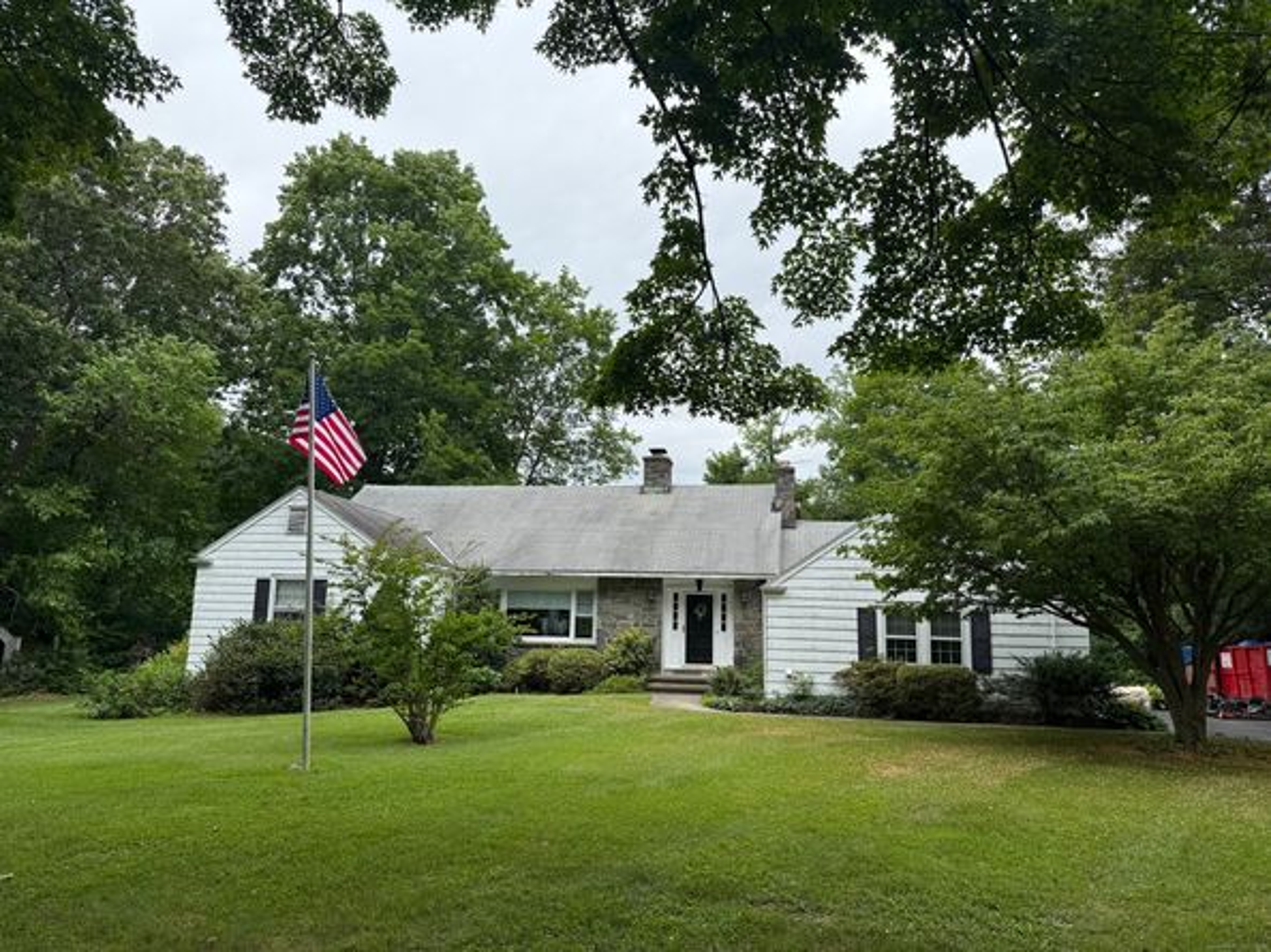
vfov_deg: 56.8
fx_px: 881
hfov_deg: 71.6
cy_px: 476
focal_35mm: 24
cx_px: 636
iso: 100
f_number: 1.78
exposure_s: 1/2232
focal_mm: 6.76
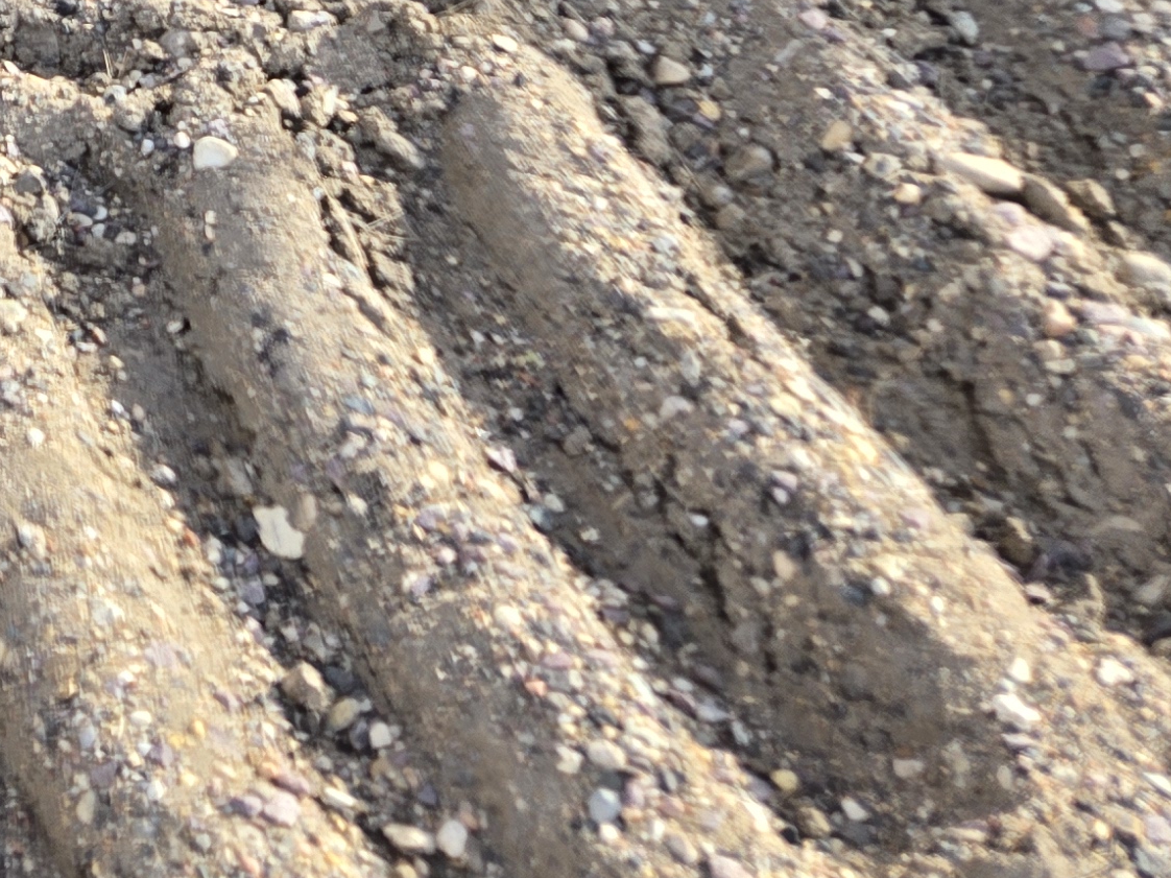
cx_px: -469
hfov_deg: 21.0
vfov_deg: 16.0
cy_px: -559
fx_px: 2773
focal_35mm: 82
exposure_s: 1/301
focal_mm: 5.4
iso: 25
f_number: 1.8
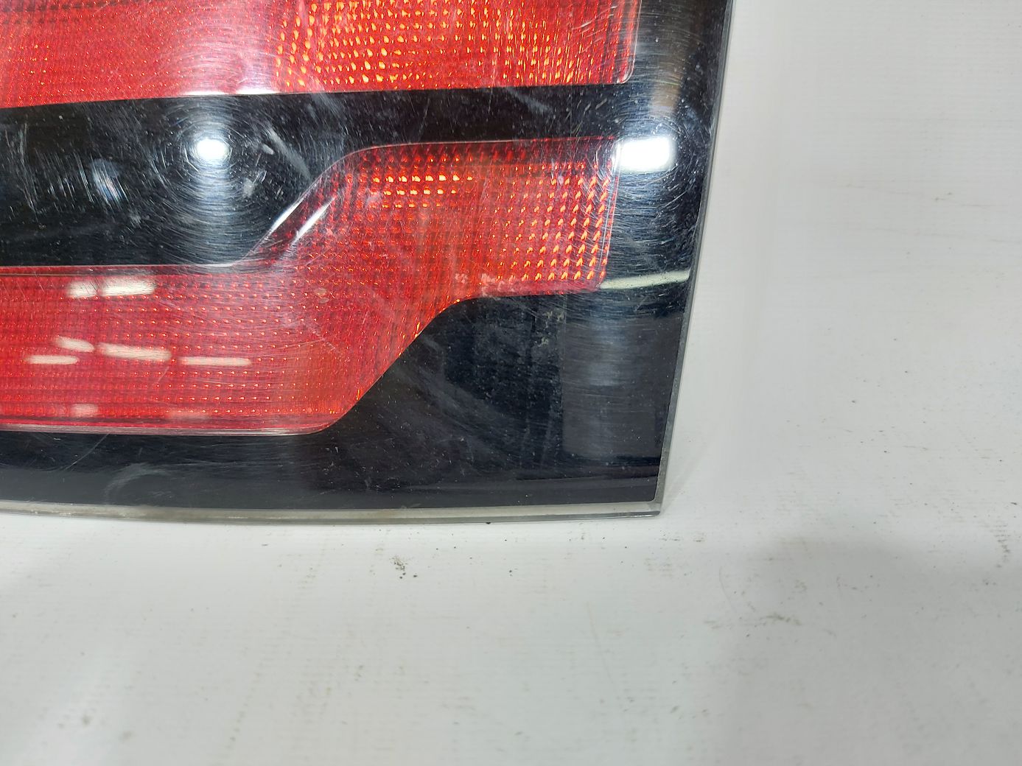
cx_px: 511
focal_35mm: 24
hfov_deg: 71.6
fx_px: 709
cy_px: 383
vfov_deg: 56.8
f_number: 1.8
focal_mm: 5.23
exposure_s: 1/50
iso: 160
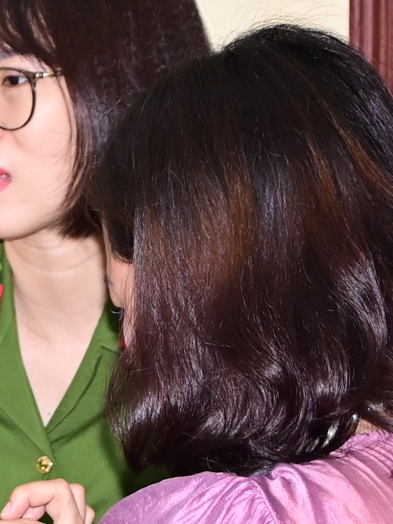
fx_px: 3255
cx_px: -518
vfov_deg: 9.2
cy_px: 195
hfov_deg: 6.6
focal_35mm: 215
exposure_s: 1/200
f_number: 4.5
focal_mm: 38
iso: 1000
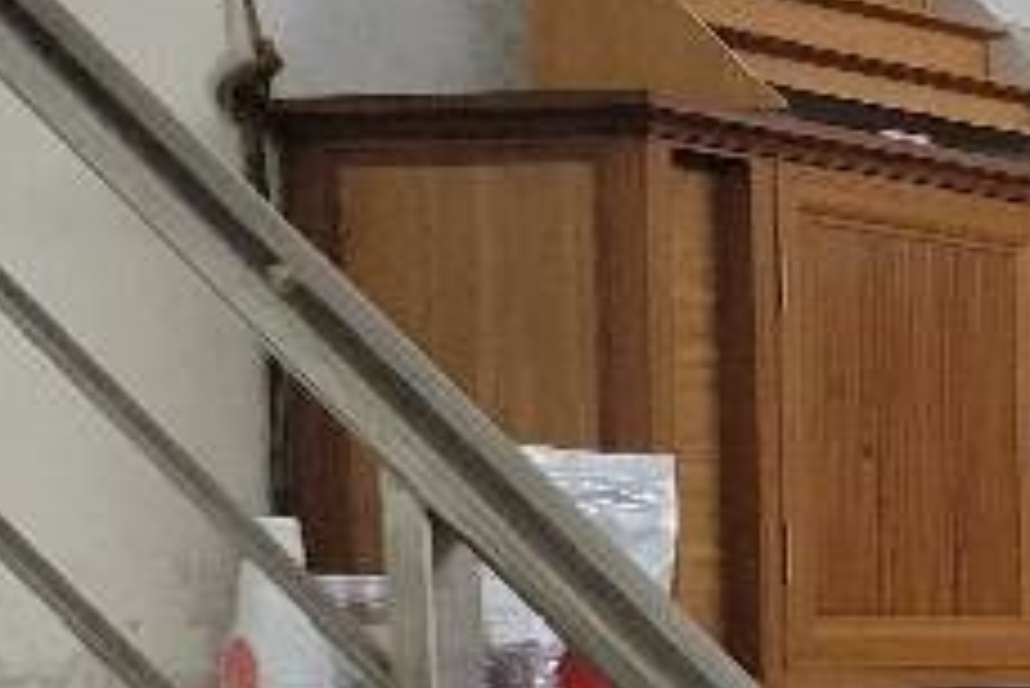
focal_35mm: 121
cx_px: 2267
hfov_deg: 13.6
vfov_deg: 11.1
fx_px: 3464
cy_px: 836
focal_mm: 5.4
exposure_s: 1/50
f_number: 1.8
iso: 250
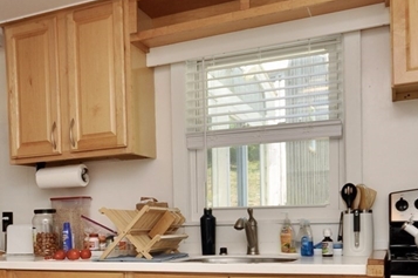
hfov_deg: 44.5
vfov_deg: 30.1
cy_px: 238
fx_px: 499
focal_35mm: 43
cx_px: 126
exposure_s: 1/60
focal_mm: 10
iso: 200
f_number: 5.6
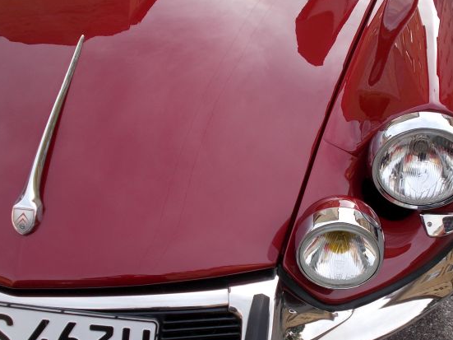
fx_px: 667
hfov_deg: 37.4
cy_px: 206
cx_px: 266
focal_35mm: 51
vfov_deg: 28.5
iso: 80
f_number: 3.9
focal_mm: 6.9
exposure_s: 1/250
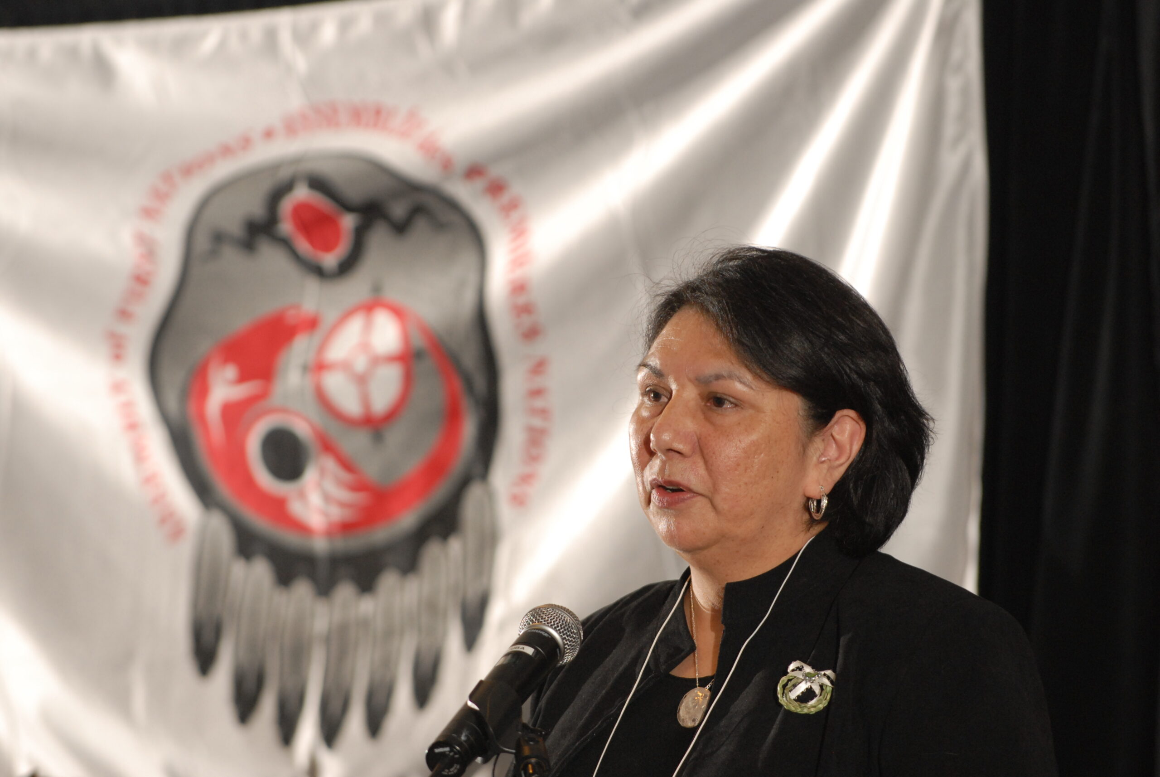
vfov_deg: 4.6
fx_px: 9679
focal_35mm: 300
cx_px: 580
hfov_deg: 6.9
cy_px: 388
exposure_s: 1/200
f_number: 4
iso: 400
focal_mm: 200
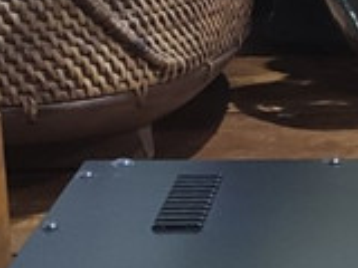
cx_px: 449
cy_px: 239
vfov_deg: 8.6
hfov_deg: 11.2
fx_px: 1789
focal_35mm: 173
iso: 1542
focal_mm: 4.77
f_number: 1.75
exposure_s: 1/30
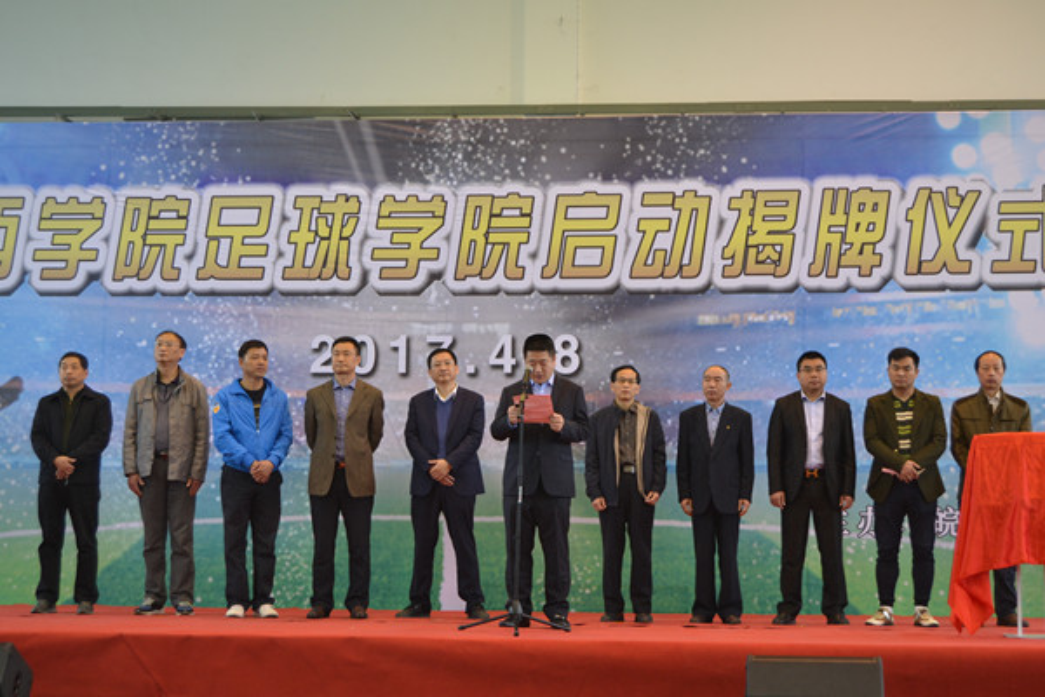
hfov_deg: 35.1
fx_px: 1654
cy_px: 348
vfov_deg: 23.8
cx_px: 522
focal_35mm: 57
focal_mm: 38
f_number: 4.8
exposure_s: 1/60
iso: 560
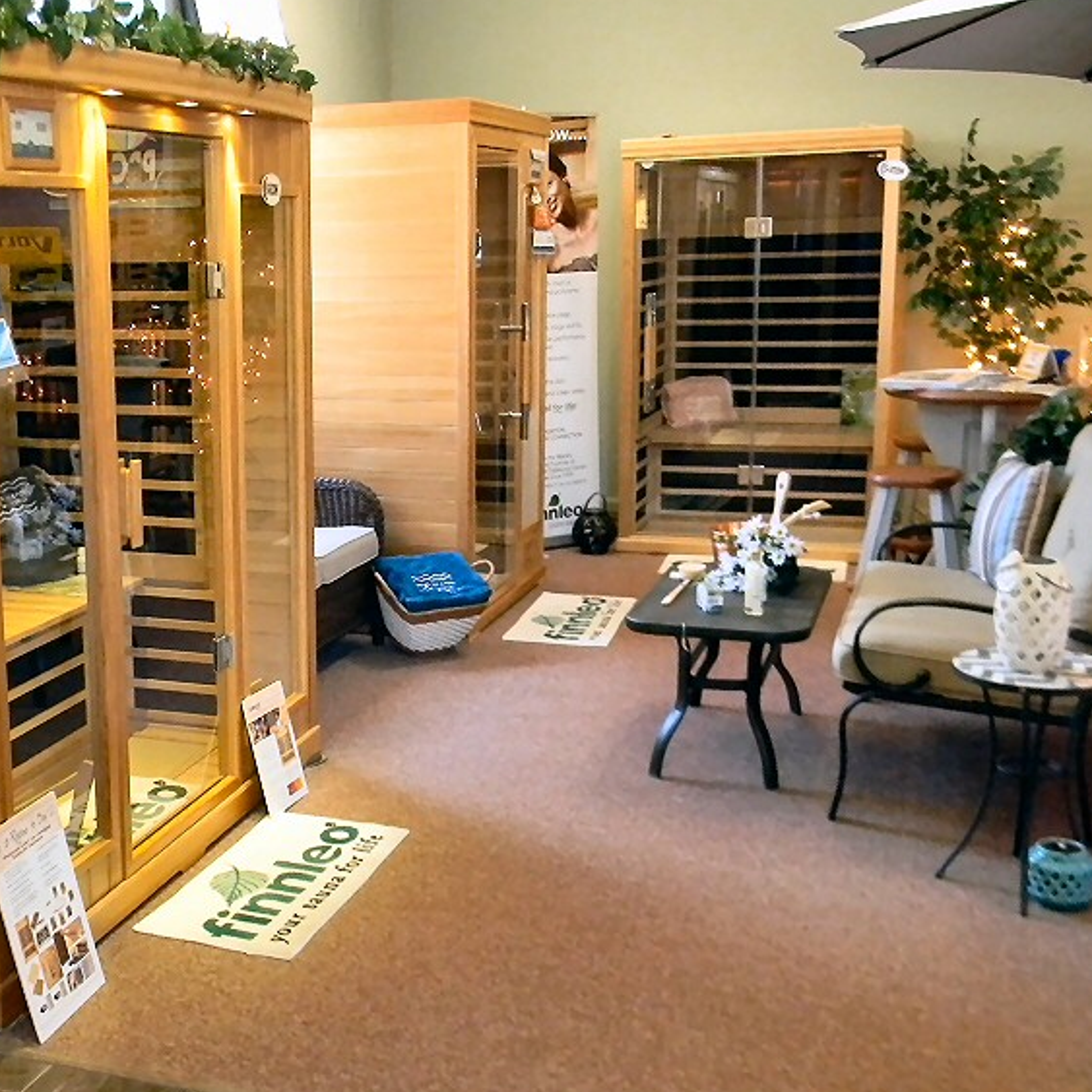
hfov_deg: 36.7
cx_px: 281
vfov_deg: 37.5
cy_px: 561
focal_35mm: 45
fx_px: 1606
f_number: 3.5
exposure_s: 1/17
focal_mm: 5
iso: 400
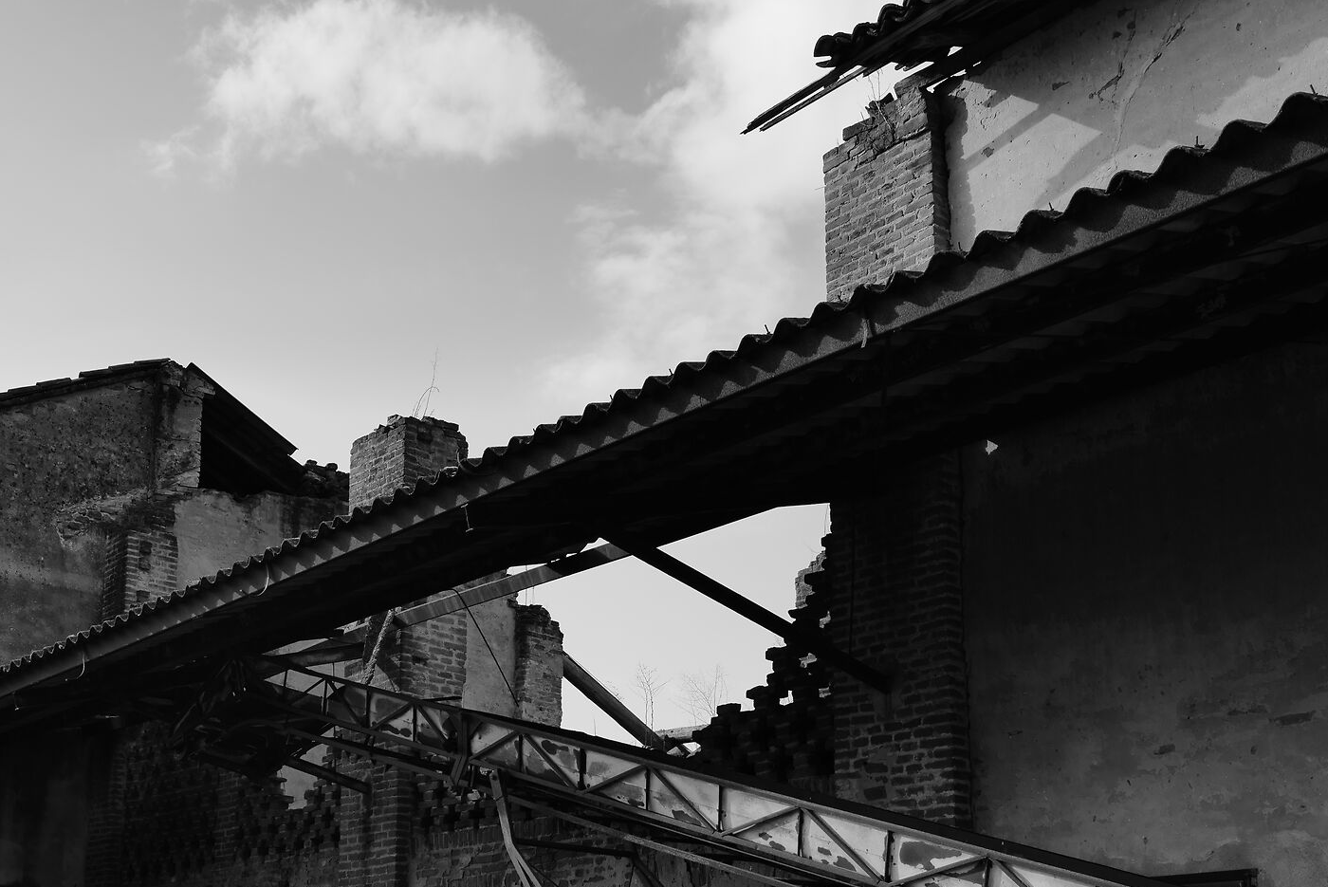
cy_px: 750
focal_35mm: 48
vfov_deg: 27.4
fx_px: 1772
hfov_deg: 40.7
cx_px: 477
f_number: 9
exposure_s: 1/125
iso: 100
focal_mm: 28
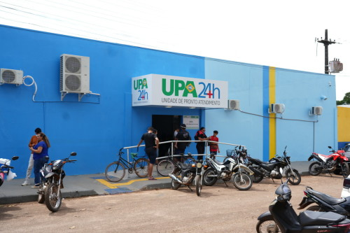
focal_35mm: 36
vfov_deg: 36.8
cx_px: 175
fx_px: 350
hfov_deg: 53.1
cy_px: 116
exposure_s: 1/250
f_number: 4
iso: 50
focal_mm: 36
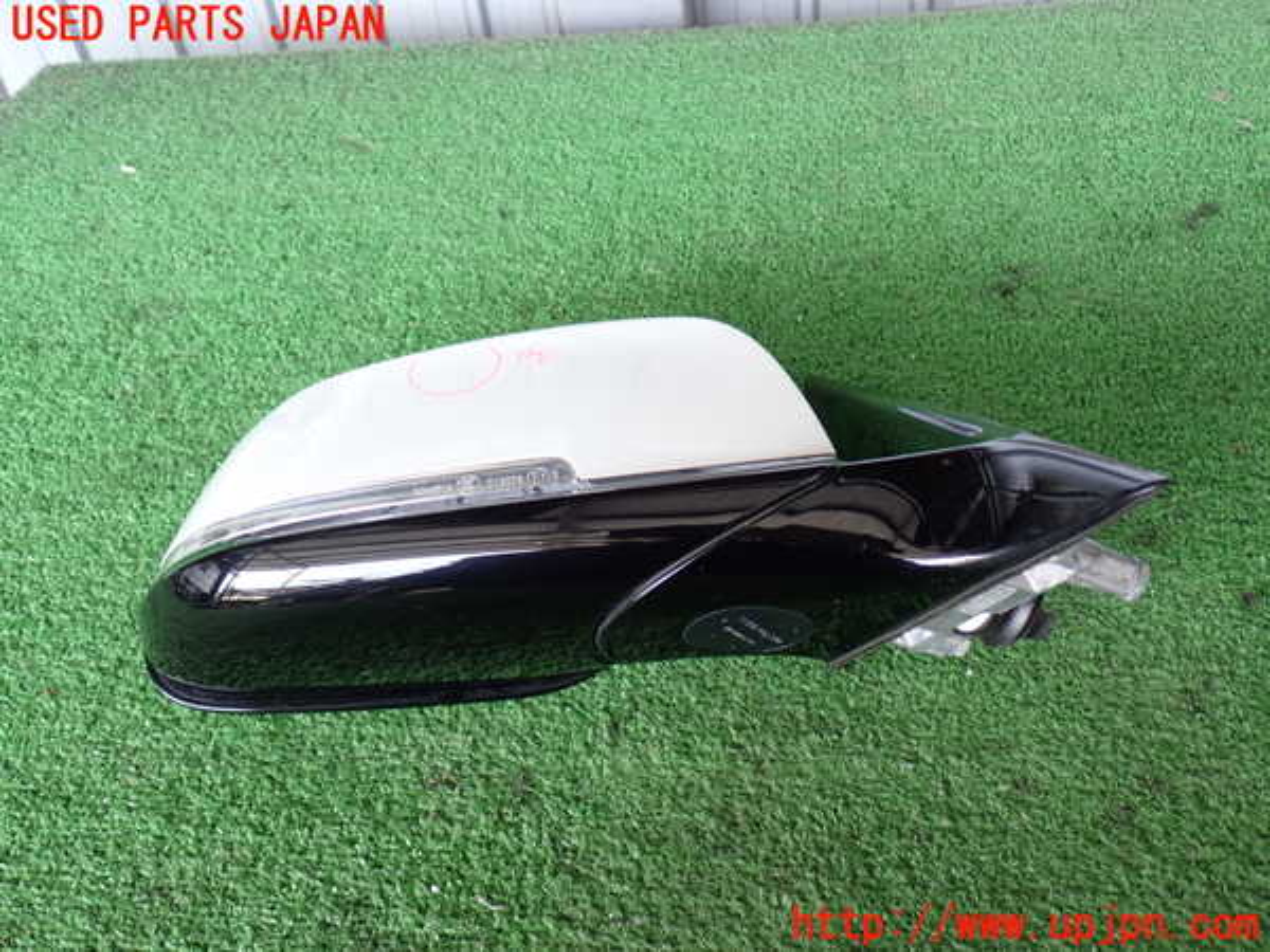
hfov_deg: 51.4
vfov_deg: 39.7
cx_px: 635
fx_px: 1321
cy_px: 476
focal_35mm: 36
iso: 200
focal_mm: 6.37
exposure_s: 1/50
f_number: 2.5
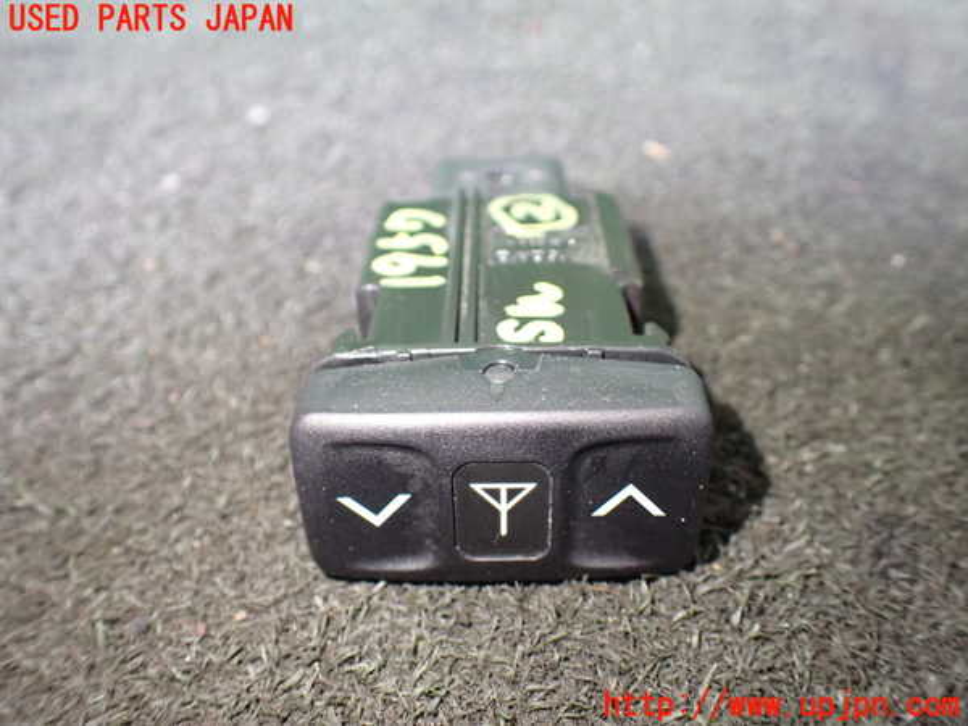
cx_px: 484
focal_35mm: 30
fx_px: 839
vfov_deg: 46.8
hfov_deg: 60.0
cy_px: 363
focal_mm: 5.4
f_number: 2.3
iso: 800
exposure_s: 1/30
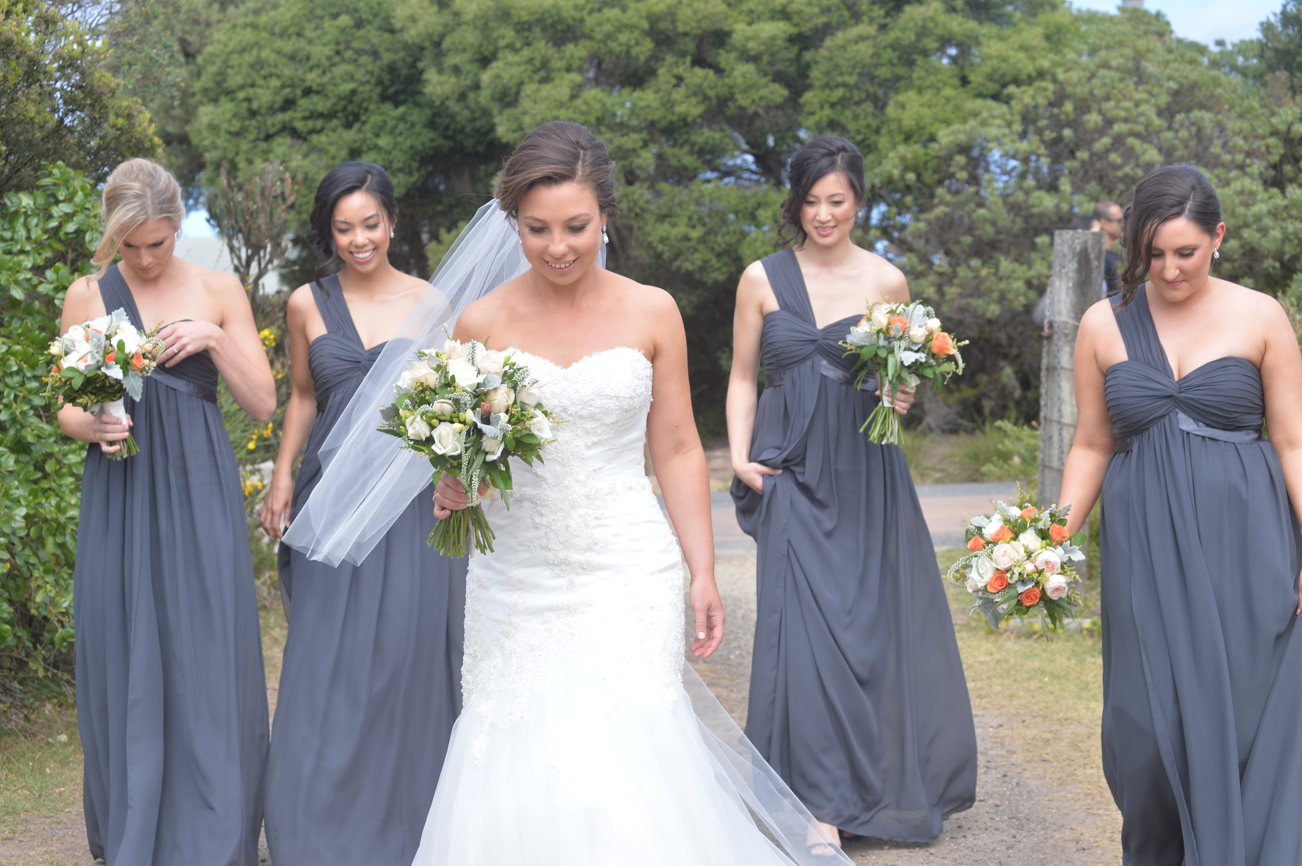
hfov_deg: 25.4
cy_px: 433
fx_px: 2892
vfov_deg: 17.0
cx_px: 651
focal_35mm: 80
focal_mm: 80
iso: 400
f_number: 9
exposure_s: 1/500
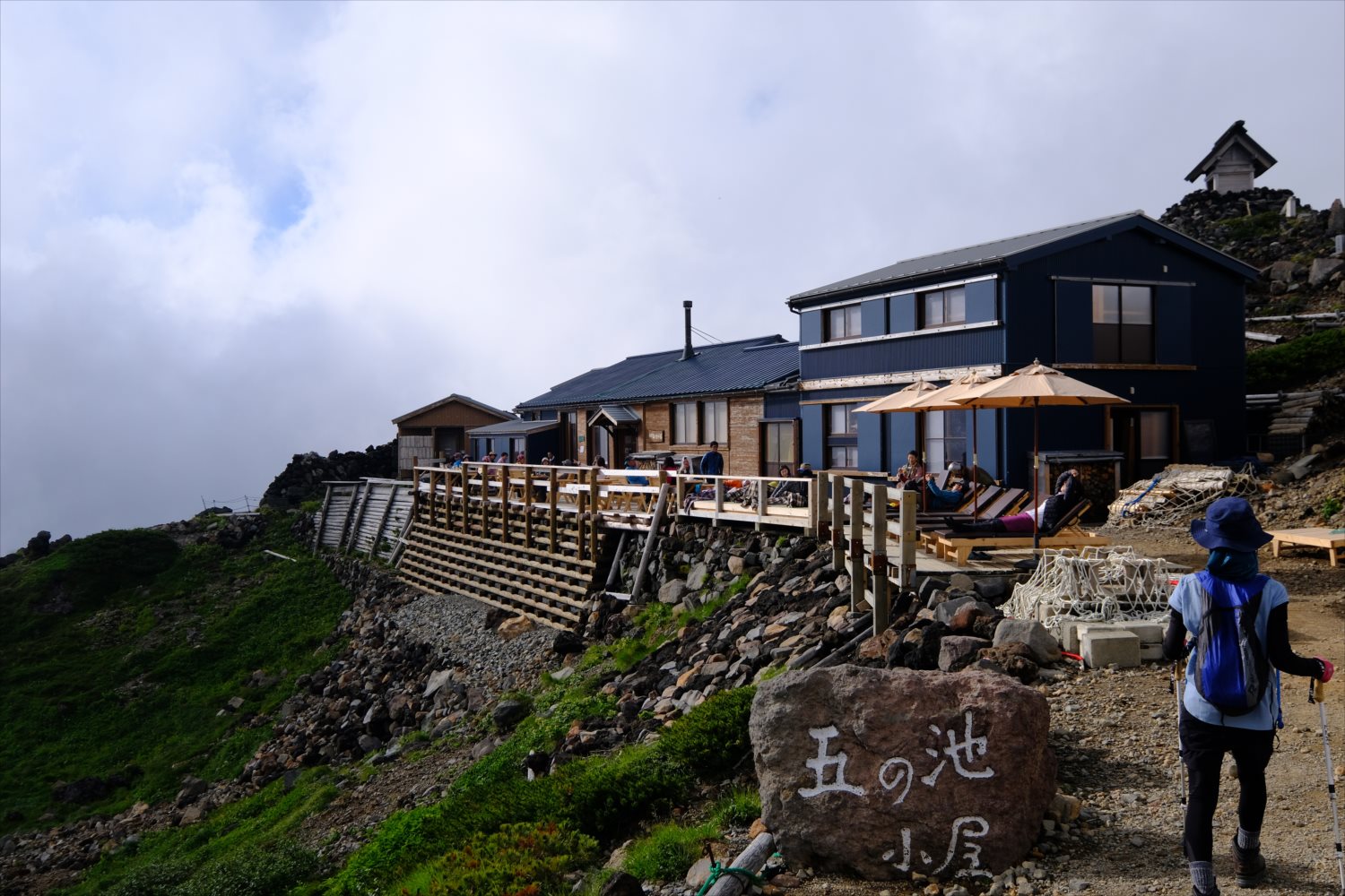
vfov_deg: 36.9
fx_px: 1345
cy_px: 448
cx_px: 672
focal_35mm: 36
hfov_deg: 53.1
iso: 400
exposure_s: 1/1300
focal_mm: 24
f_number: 8
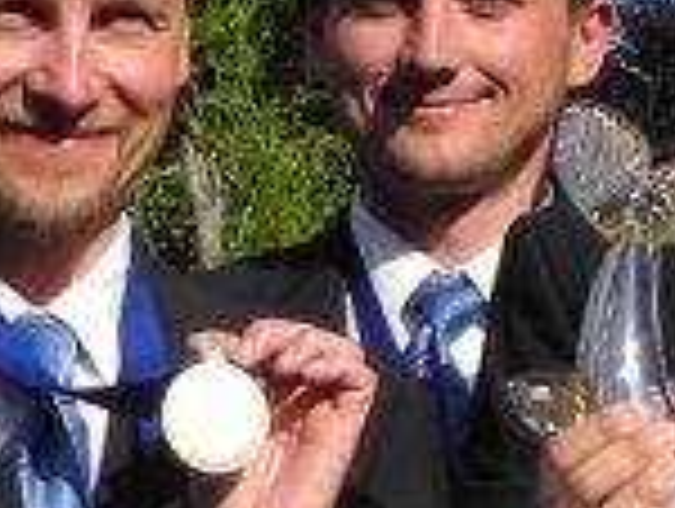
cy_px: 1290
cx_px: 32
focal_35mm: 304
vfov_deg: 4.8
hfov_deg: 6.5
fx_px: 5937
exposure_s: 1/967
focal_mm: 8.1
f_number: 4
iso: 100
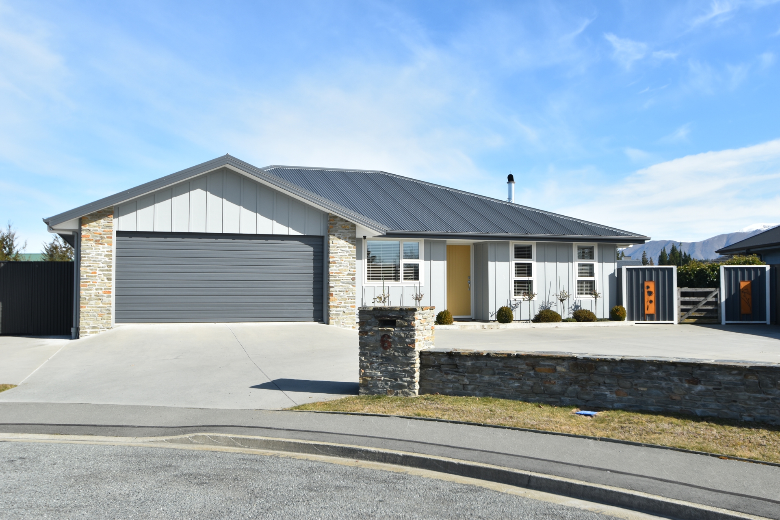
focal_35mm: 36
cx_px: 390
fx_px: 780
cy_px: 260
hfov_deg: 53.1
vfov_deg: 36.9
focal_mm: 24
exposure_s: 1/400
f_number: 10
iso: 200
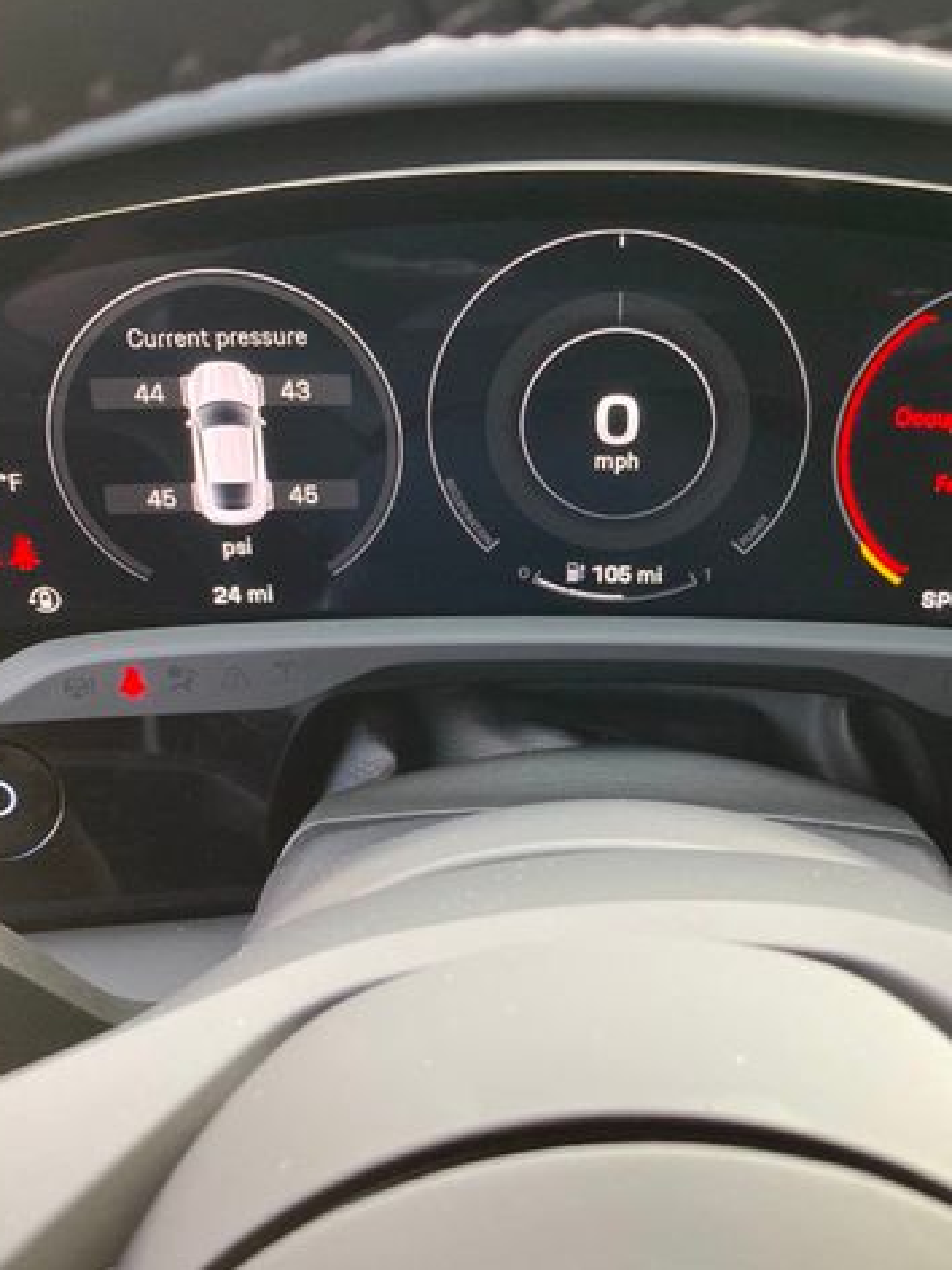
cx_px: 565
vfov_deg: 49.0
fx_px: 1393
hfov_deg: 37.6
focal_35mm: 38
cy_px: 630
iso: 80
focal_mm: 3.99
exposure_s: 1/117
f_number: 1.8
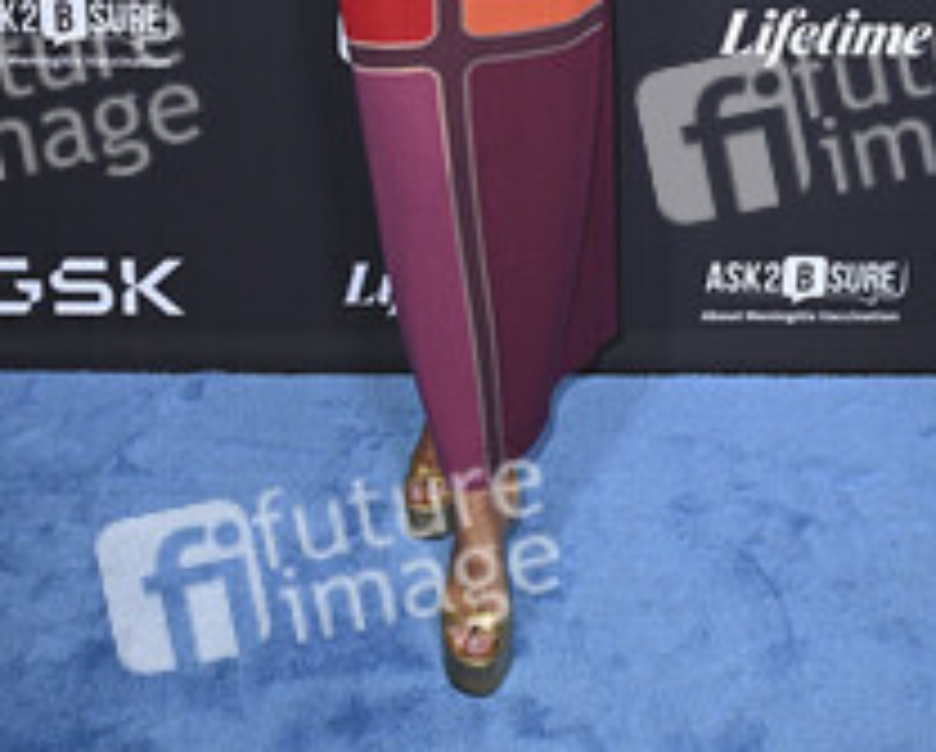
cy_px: -108
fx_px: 1523
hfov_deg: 34.2
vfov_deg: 25.4
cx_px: 459
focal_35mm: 55
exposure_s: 1/200
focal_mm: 30.5
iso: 2000
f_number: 5.6
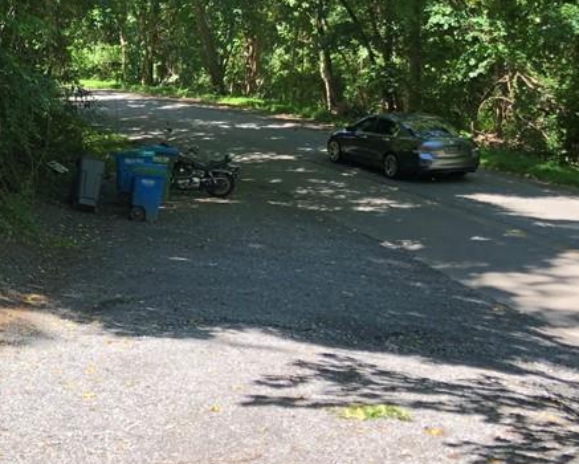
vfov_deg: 23.7
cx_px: -24
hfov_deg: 27.5
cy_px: 141
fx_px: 1097
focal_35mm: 64
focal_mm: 3.99
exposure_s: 1/289
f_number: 1.8
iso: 20
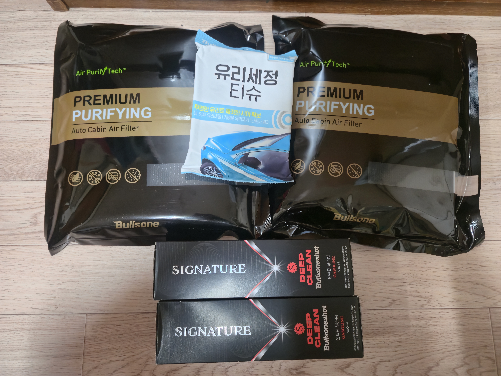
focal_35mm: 23
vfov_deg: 58.9
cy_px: 188
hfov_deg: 73.9
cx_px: 250
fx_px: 333
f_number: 1.8
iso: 320
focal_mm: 5.4
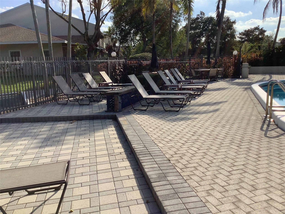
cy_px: 107
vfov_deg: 45.4
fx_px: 255
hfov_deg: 58.4
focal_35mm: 31
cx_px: 142
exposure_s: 1/1335
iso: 25
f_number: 2.4
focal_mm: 3.3
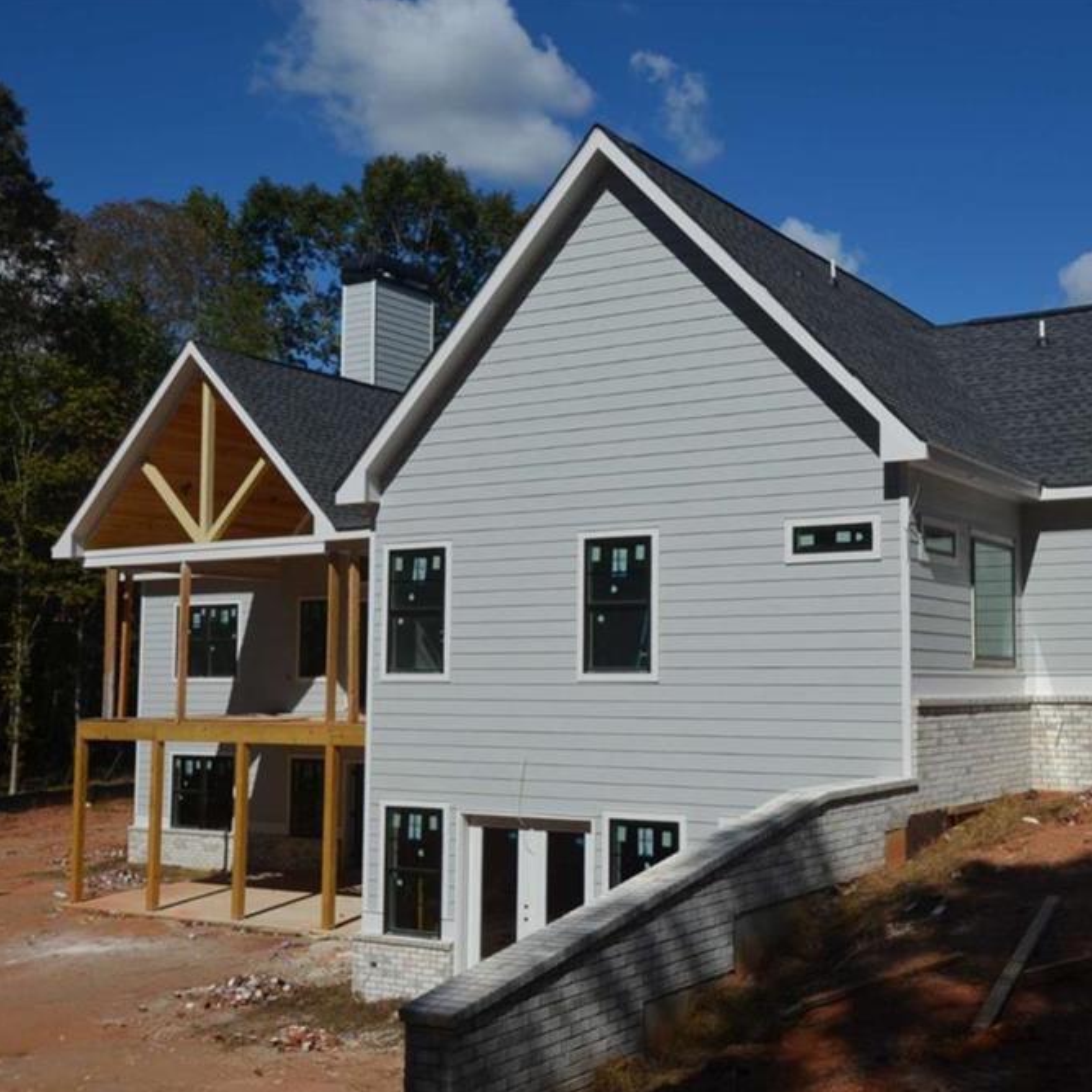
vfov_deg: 42.8
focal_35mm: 39
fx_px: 1392
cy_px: 547
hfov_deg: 42.3
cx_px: 727
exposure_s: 1/400
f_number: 10
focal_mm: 20
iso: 100
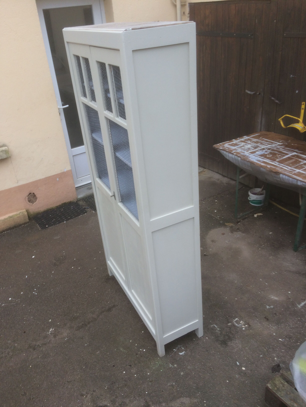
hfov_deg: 48.2
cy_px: 204
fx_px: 342
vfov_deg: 61.7
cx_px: 153
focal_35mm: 29
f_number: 2.2
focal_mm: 4.15
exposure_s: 1/50
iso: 50
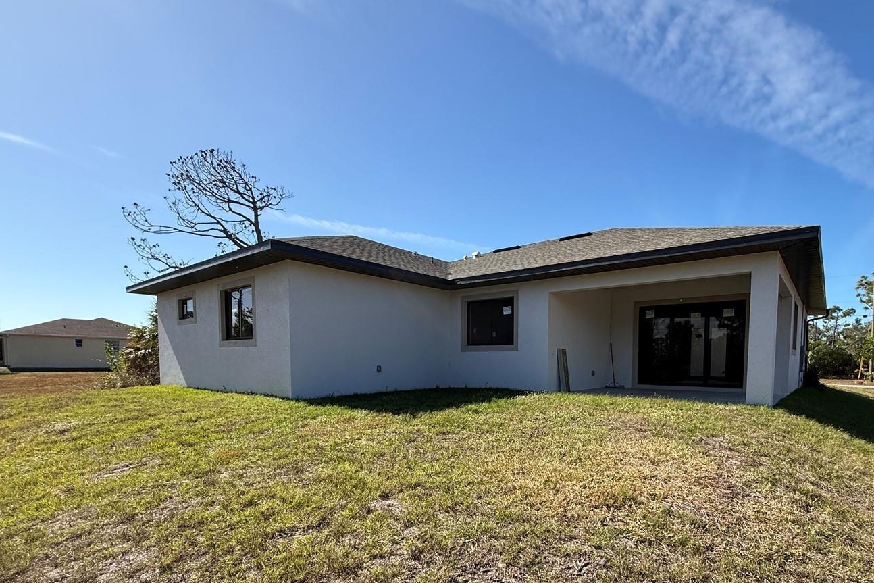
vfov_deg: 65.7
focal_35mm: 18
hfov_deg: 88.8
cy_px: 387
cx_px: 525
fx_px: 437
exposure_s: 1/1285
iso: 50
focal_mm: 2.22
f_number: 2.2
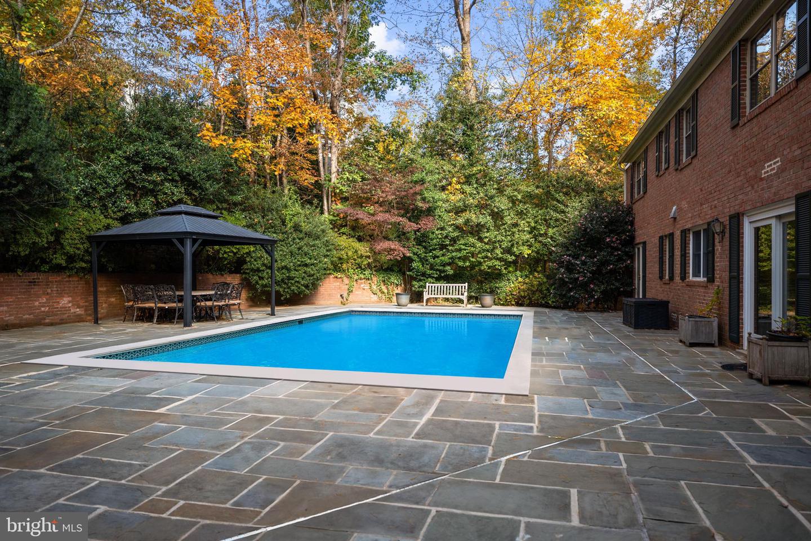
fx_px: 541
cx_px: 406
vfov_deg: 53.1
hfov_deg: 73.7
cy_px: 270
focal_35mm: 24
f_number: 2.8
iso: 200
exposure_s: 1/400
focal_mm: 24
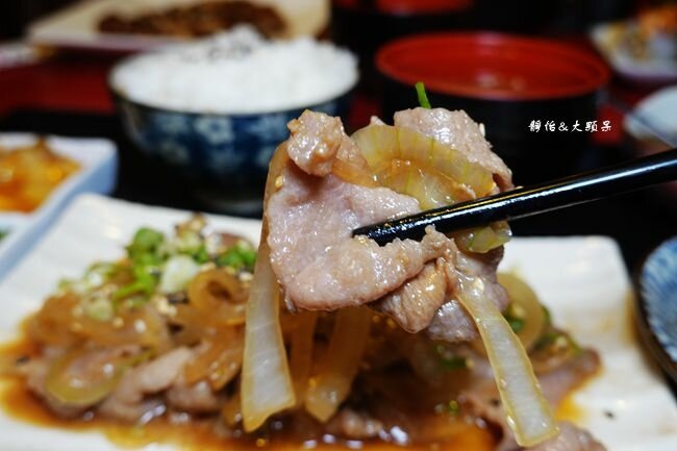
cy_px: 226
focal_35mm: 36
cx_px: 338
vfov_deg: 36.9
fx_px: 677
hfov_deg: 53.1
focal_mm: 13.29
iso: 320
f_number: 3.5
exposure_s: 1/40
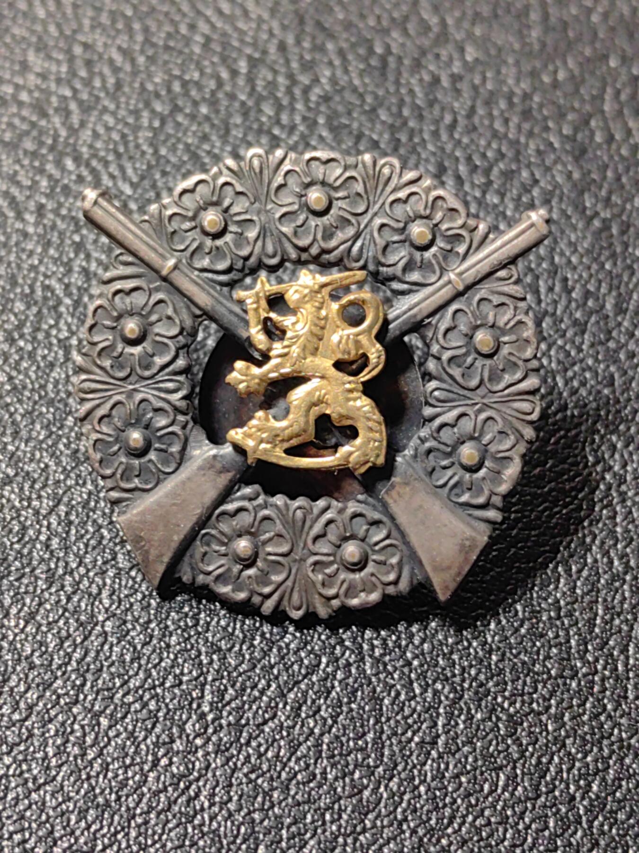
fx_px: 1846
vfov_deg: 26.0
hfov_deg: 19.6
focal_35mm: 75
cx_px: 320
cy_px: 426
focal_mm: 5.75
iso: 100
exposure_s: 1/67.1
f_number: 2
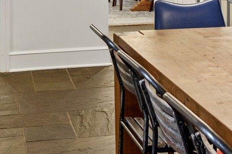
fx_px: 657
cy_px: -69
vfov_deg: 12.8
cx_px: 203
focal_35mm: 102
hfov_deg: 19.7
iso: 200
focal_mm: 30
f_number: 8
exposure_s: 1/1.43
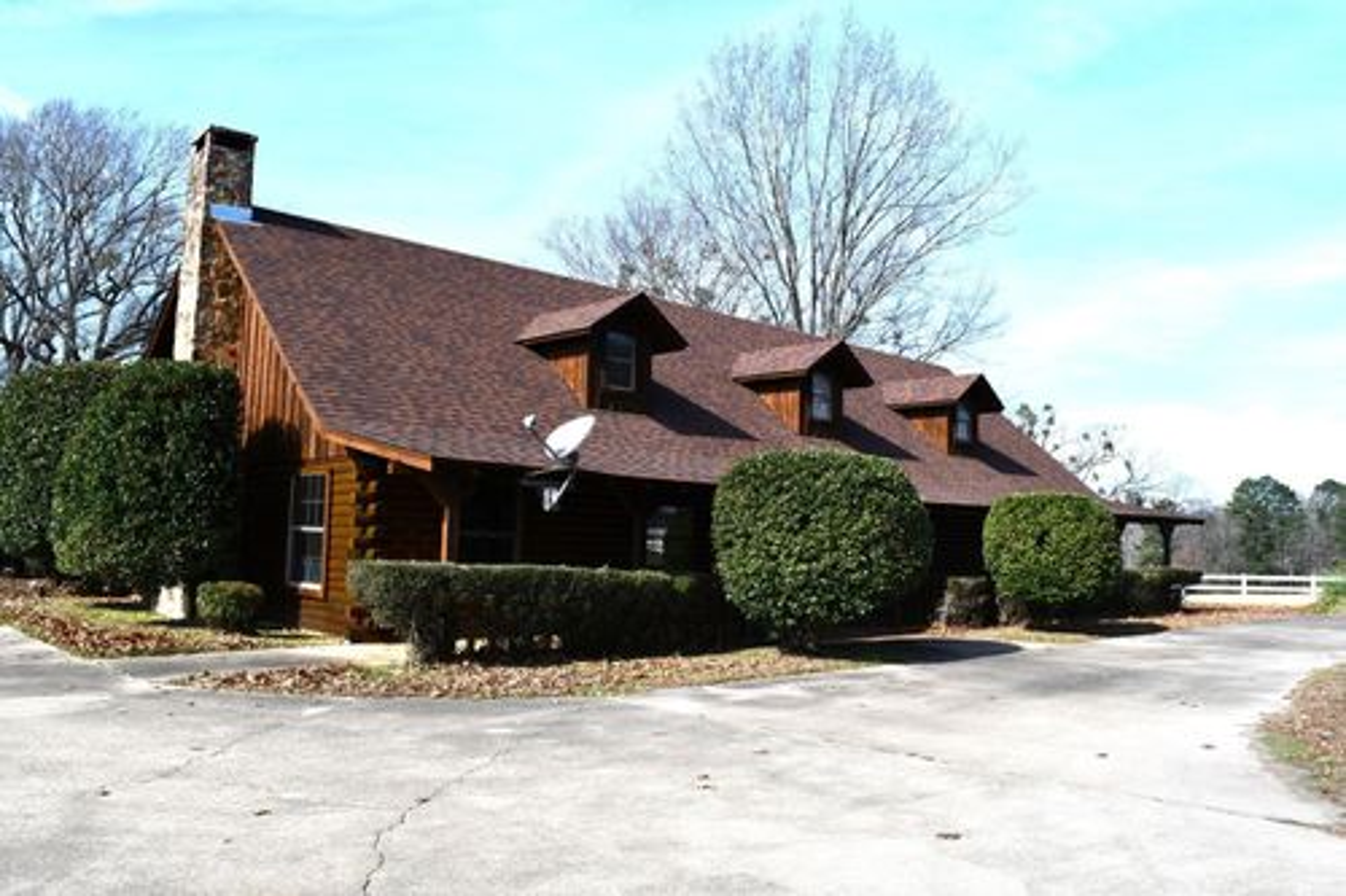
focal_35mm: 27
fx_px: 1009
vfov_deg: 47.9
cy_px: 448
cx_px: 673
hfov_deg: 67.4
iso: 100
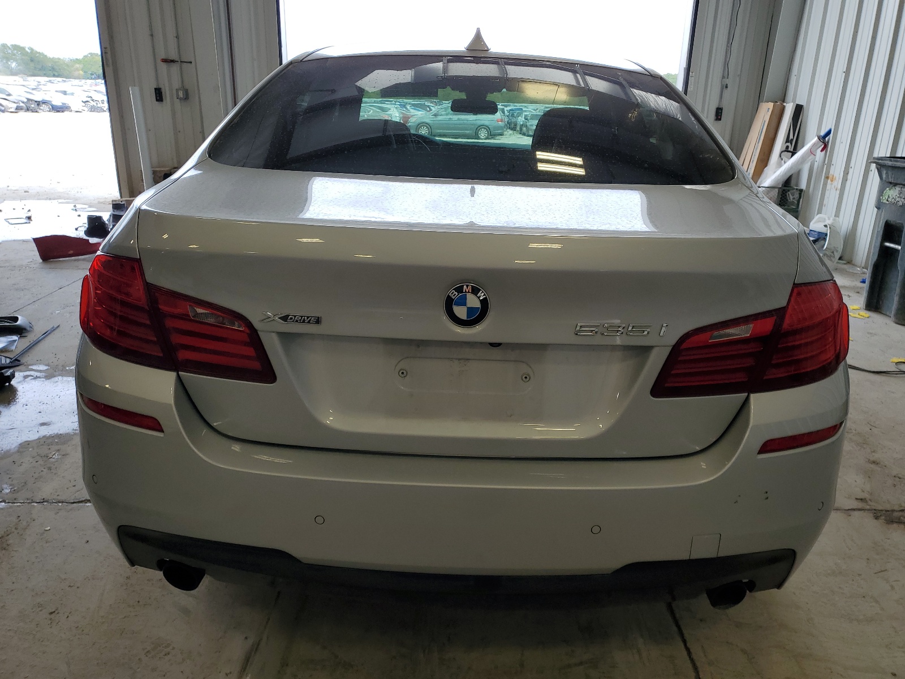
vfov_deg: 53.1
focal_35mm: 26
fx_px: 680
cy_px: 340
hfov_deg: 67.3
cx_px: 452
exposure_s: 1/526
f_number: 1.5
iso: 50
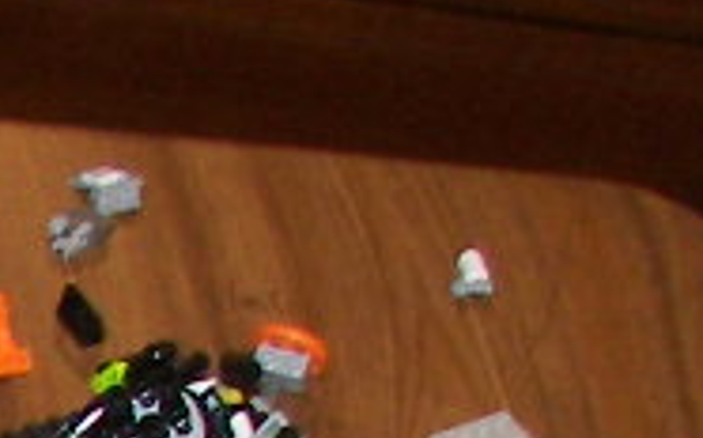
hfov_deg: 7.2
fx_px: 5304
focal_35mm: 277
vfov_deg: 4.5
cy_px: 1457
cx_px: -941
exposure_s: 1/30
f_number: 2.8
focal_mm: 6.4
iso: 100
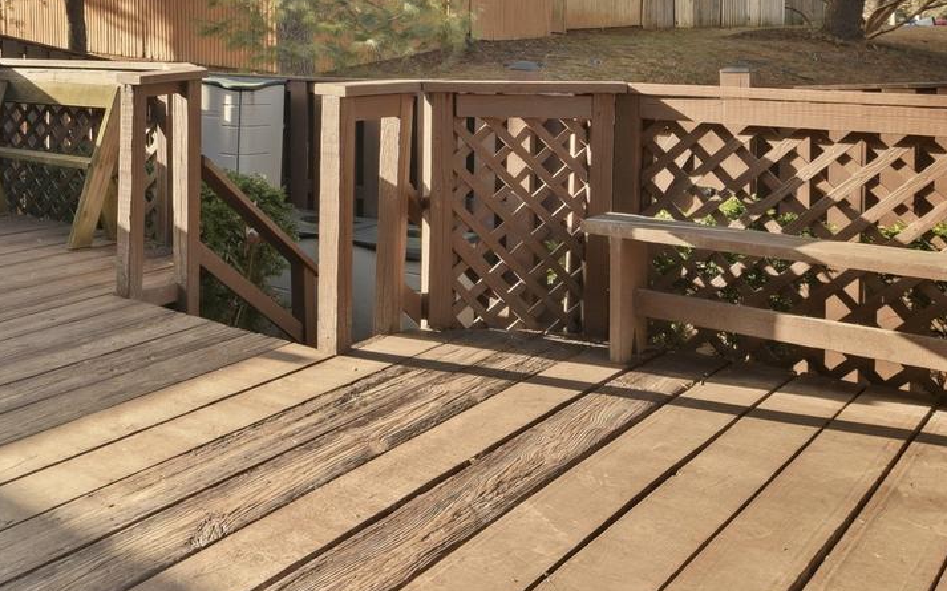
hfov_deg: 42.7
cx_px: 37
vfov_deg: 29.7
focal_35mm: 41
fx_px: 1058
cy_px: 44
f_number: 9
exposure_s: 1/500
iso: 250
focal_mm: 14
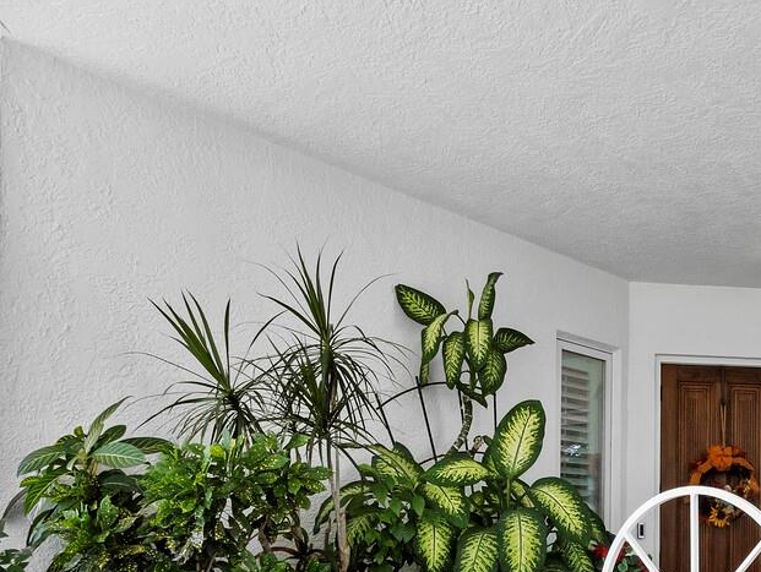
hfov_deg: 45.7
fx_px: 792
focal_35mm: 36
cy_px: 518
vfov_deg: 37.1
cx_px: 705
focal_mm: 7
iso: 400
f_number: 10
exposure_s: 1/30
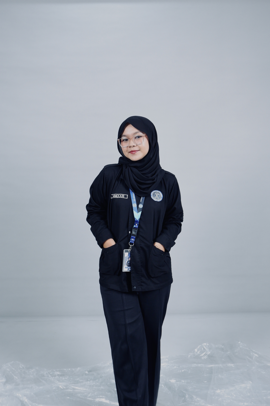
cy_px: 203
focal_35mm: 35
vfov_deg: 54.4
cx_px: 135
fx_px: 394
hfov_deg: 37.9
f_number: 4.4
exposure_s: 1/100
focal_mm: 23.5
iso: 2000
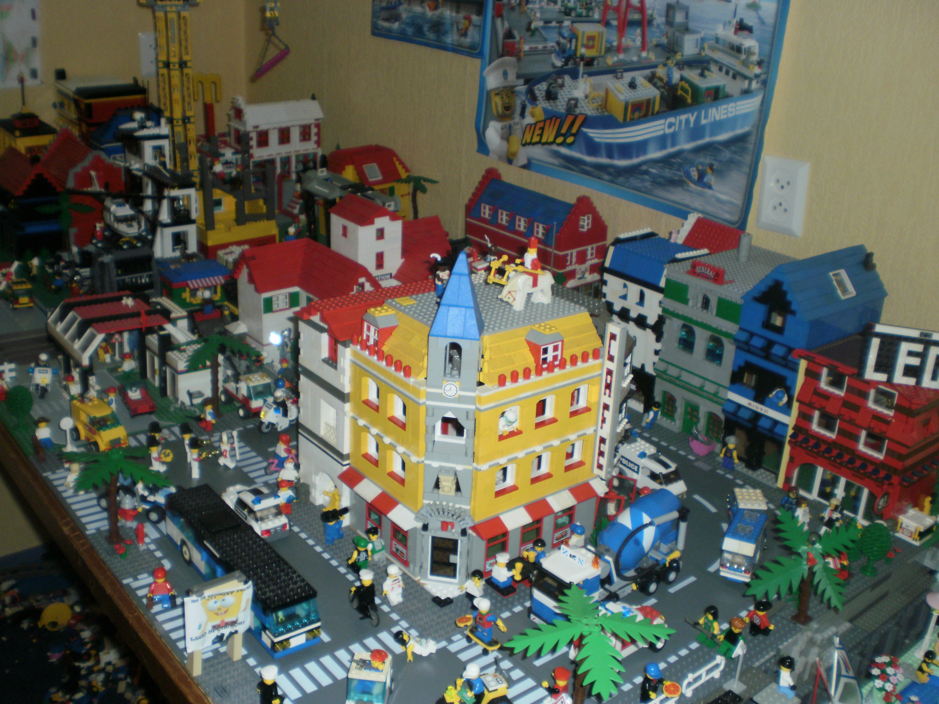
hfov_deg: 51.4
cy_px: 352
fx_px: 977
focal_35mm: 36
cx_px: 470
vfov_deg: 39.7
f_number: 3.1
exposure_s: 1/30
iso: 125
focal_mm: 6.3
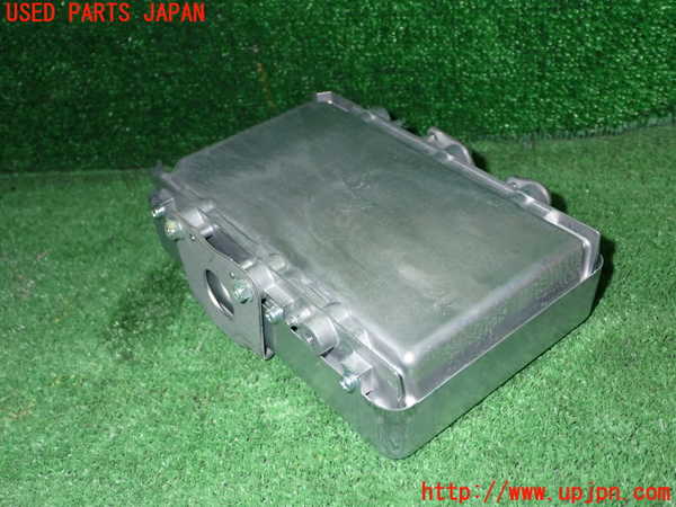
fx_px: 742
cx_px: 338
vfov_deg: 37.7
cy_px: 254
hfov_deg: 49.0
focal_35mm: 38
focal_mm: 6.83
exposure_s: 1/40
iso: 800
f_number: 8
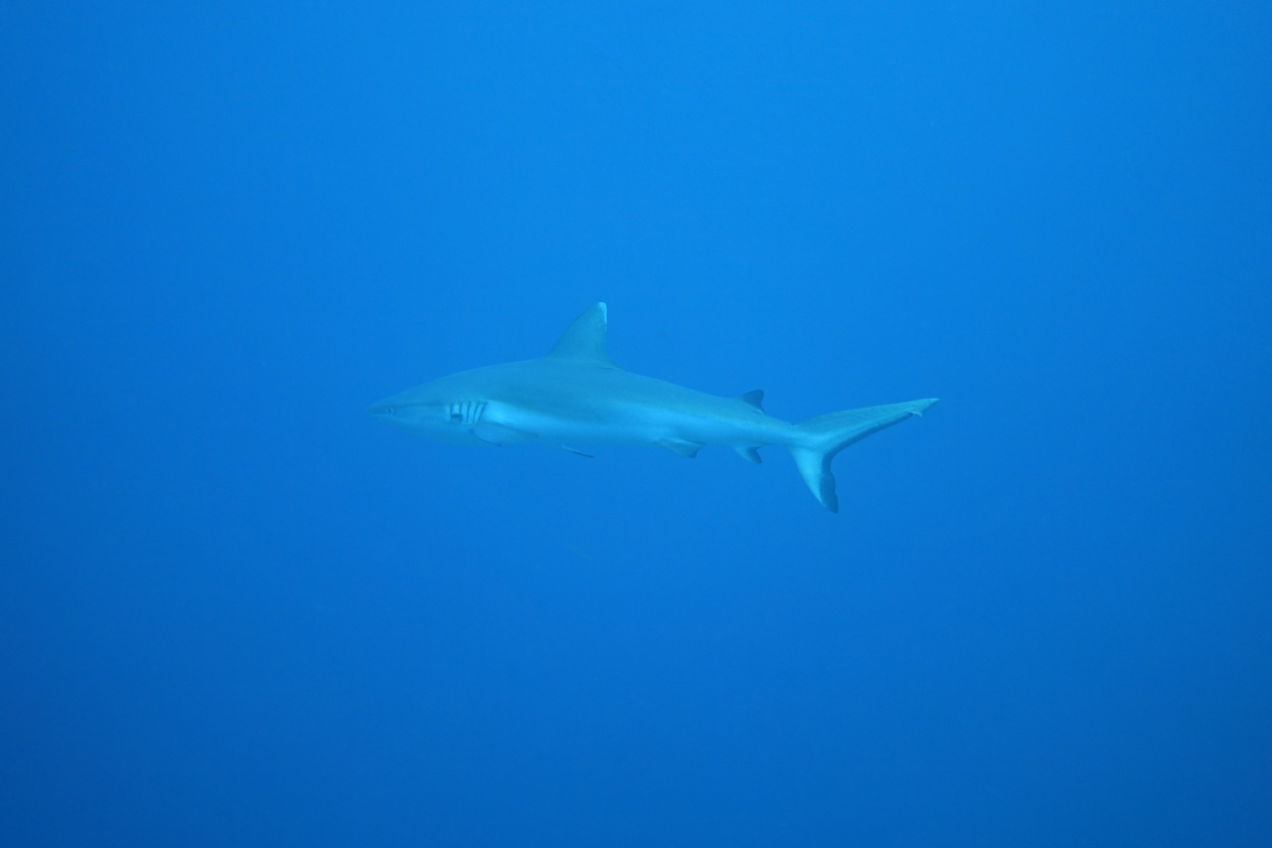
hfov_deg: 29.7
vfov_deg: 20.0
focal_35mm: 68
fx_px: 2402
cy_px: 424
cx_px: 636
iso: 160
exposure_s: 1/80
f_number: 2.8
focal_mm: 24.82
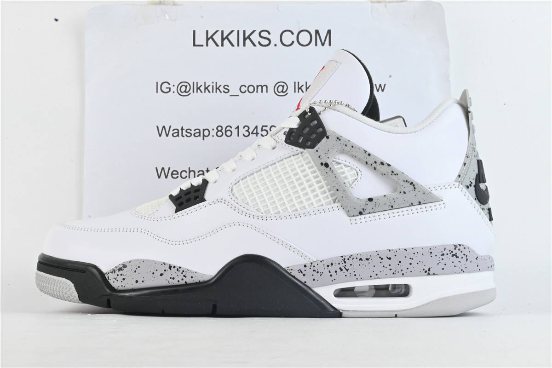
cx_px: 276
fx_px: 828
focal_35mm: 54
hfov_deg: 36.9
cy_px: 184
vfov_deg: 25.1
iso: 1600
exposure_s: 1/25
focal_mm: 36
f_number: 25
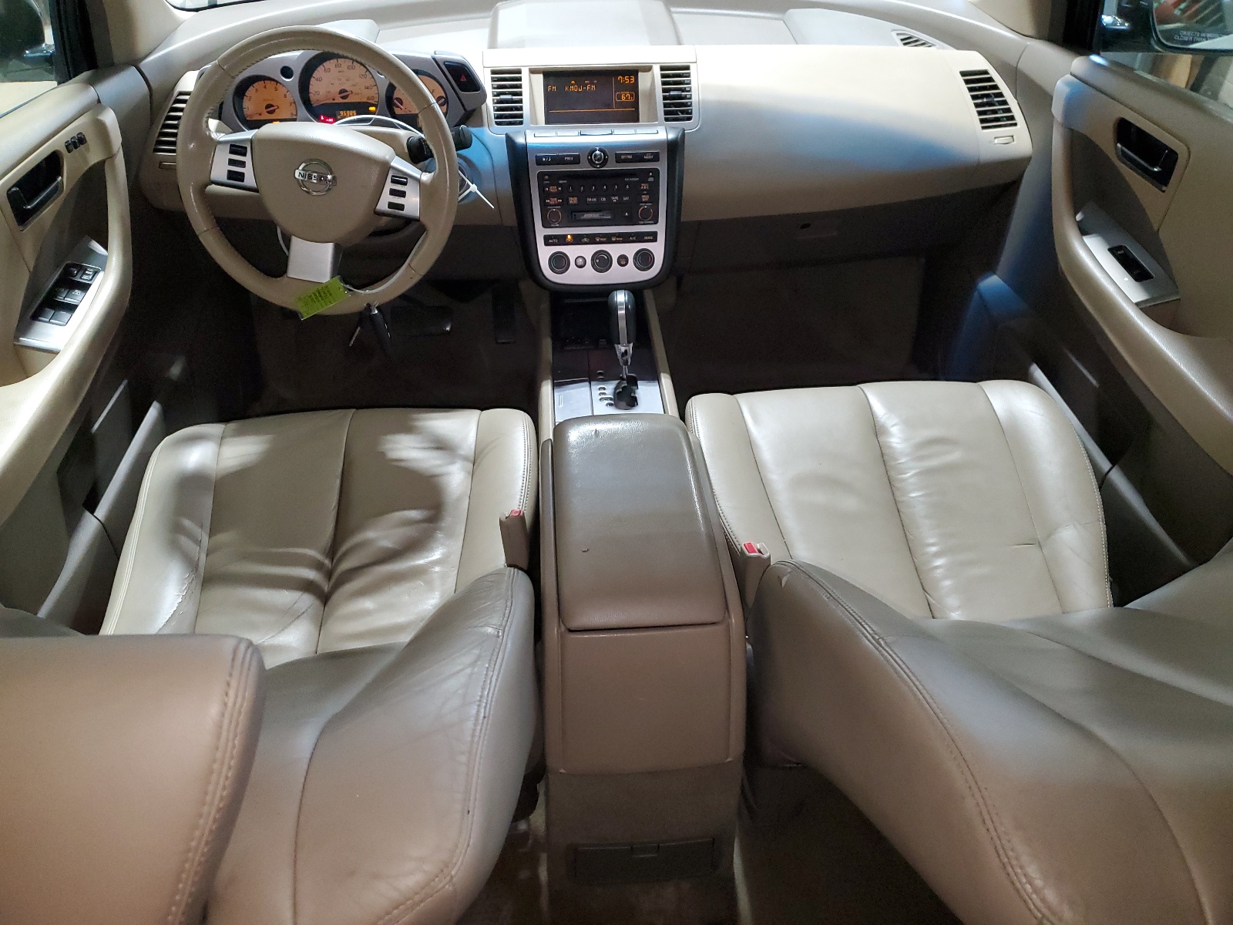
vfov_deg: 53.1
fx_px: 926
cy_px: 462
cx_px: 616
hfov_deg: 67.3
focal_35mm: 26
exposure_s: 1/60.2
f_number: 1.5
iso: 331
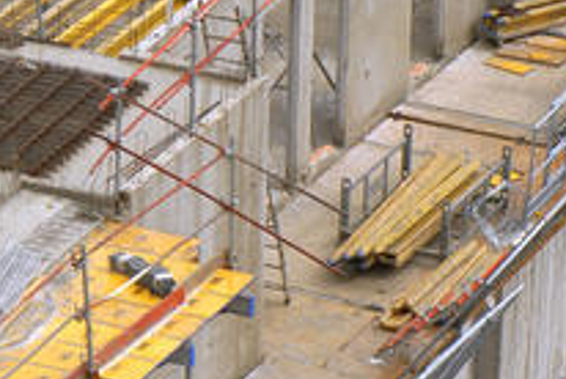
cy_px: 133
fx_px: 6408
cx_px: -466
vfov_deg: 3.4
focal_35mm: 407
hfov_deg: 5.0
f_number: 10
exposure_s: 1/200
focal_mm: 70
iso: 200
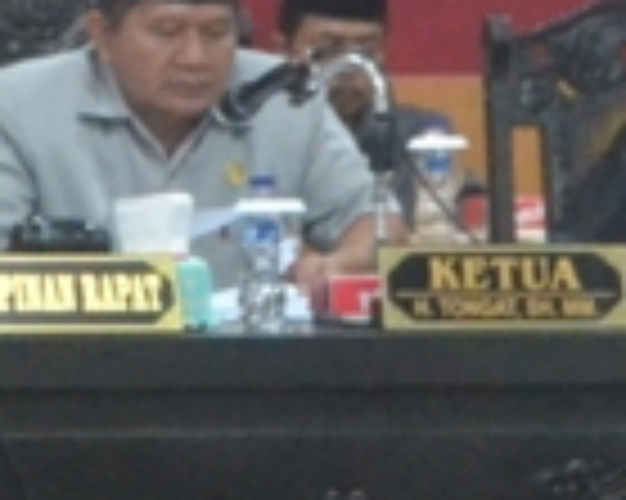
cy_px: -288
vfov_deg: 3.1
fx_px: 9090
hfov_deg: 3.9
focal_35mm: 491
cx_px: -901
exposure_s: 1/15
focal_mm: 42
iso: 3200
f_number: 4.5
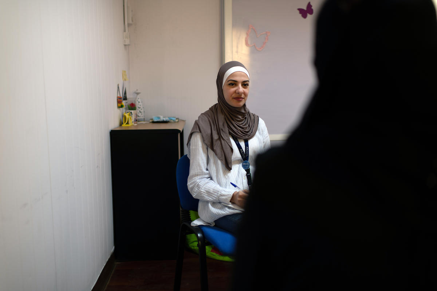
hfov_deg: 54.4
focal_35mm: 35
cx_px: 218
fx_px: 425
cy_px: 146
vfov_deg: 37.9
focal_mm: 35
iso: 125
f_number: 1.4
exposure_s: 1/125
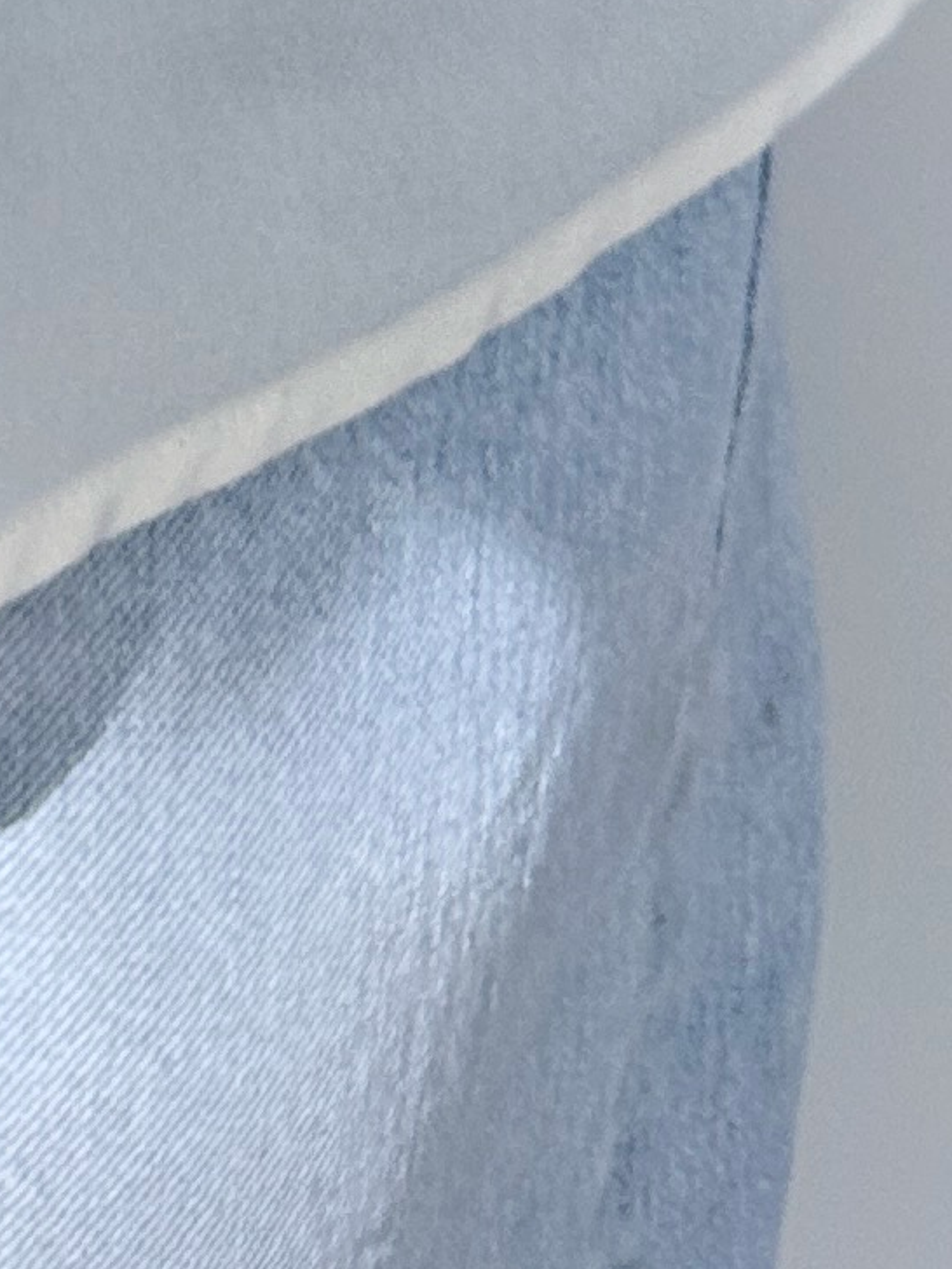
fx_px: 4877
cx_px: -790
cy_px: -2088
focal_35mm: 133
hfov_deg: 10.5
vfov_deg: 11.4
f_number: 1.78
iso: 80
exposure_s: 1/498
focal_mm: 6.86
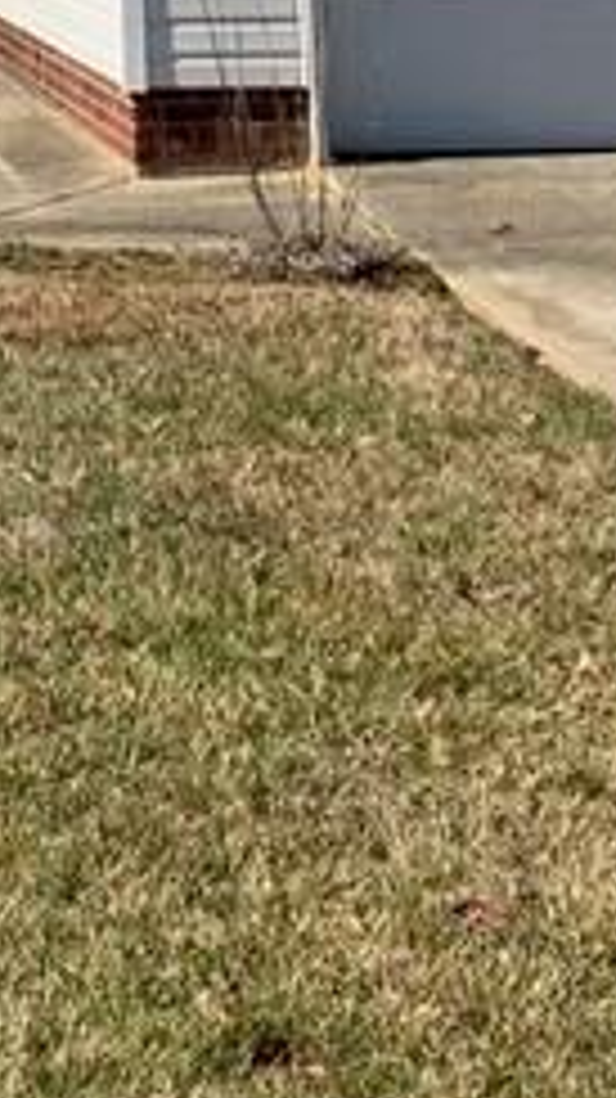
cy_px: -490
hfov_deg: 9.9
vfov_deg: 16.6
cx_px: -252
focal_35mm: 119
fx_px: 3460
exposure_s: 1/1992
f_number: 1.8
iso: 25
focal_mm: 4.25
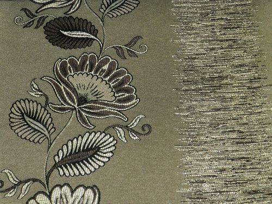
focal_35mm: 60
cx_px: 136
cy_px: 102
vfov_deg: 24.4
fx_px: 471
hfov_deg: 32.2
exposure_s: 1/30
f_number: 4.6
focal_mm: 10.7
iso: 200
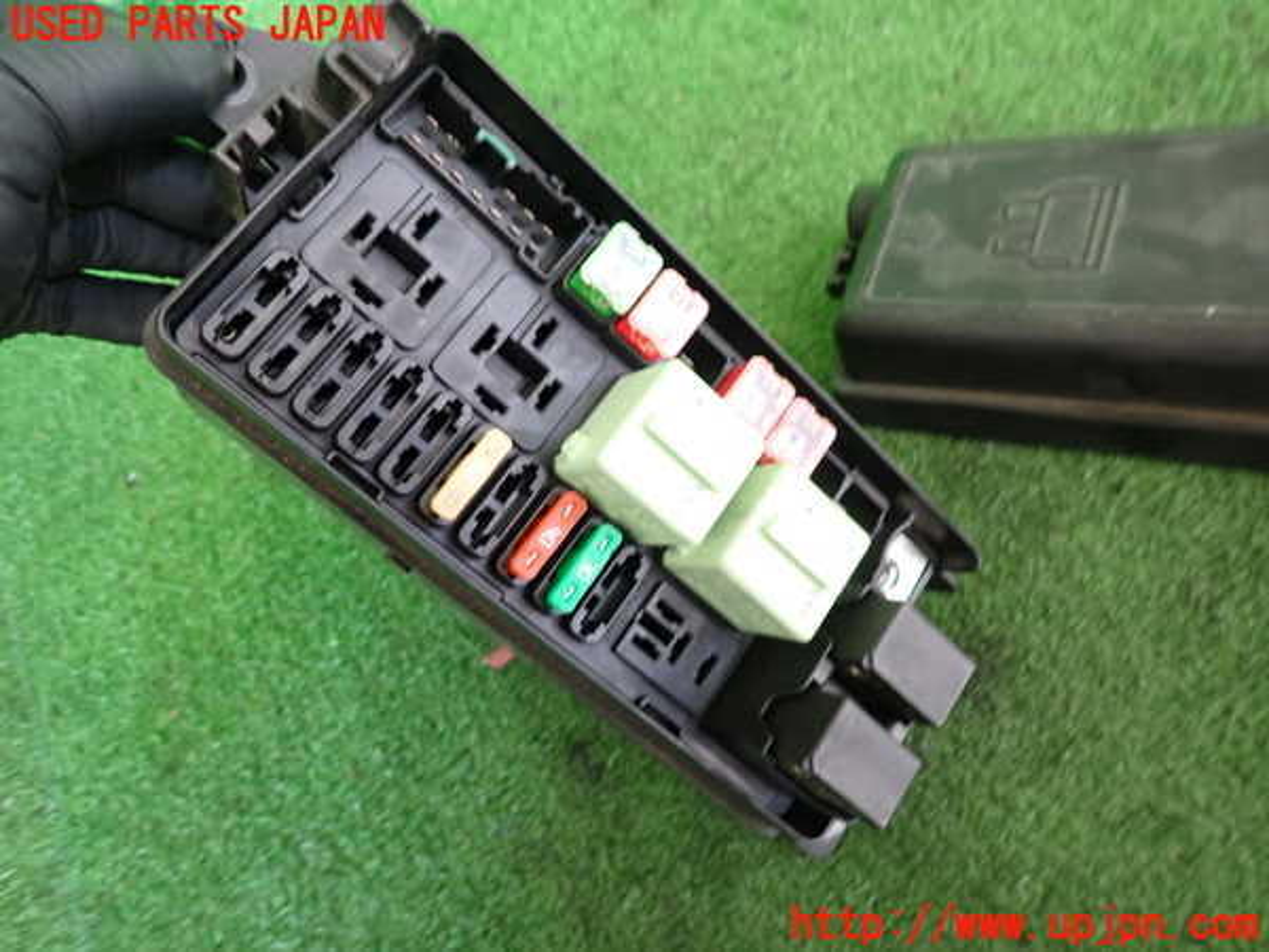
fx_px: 916
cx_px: 634
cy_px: 476
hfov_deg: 69.4
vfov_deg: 54.9
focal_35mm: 25
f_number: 2
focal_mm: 4.5
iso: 320
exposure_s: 1/30
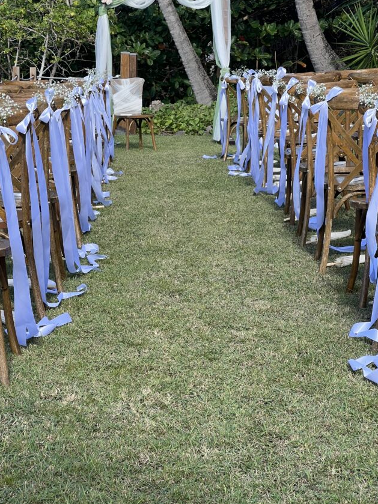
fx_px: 1369
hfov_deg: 15.7
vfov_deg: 20.9
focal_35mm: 94
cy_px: 222
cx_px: 158
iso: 32
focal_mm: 9
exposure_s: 1/254
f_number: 2.8
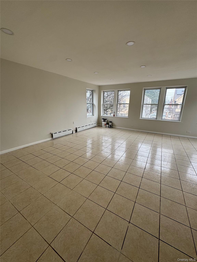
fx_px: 106
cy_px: 131
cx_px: 98
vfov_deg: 102.1
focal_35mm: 14
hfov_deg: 85.7
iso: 50
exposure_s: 1/99
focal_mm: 2.22
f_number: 2.2
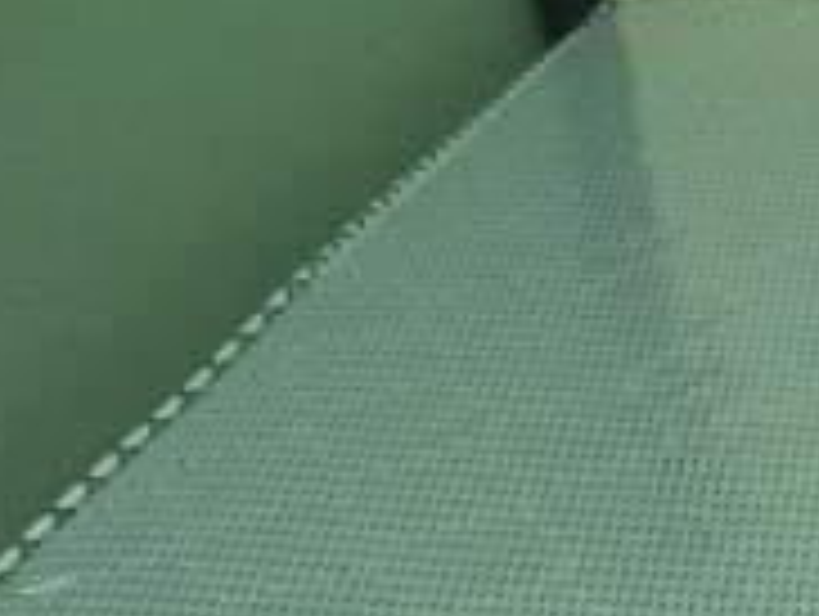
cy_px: 9
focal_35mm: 114
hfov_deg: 13.8
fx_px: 2701
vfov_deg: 12.9
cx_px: 1768
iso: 313
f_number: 1.8
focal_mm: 3.59
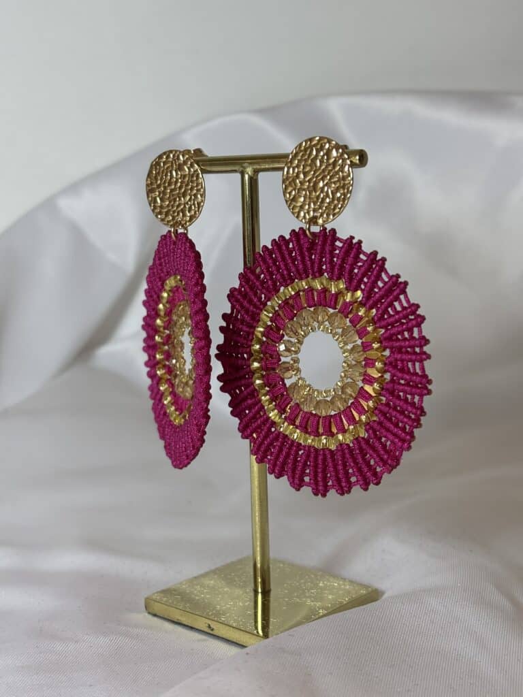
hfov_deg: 28.0
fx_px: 1048
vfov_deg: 36.8
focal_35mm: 52
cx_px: 262
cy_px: 348
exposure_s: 1/109
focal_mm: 5.96
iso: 25
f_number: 1.6
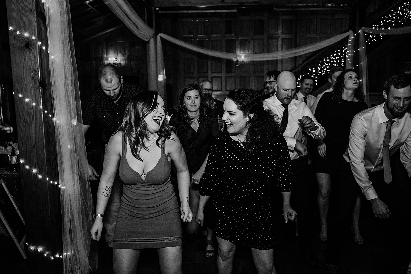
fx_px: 274
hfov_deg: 73.7
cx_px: 206
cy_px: 137
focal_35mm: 24
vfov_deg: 53.1
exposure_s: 1/160
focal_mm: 16
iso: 1250
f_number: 1.4
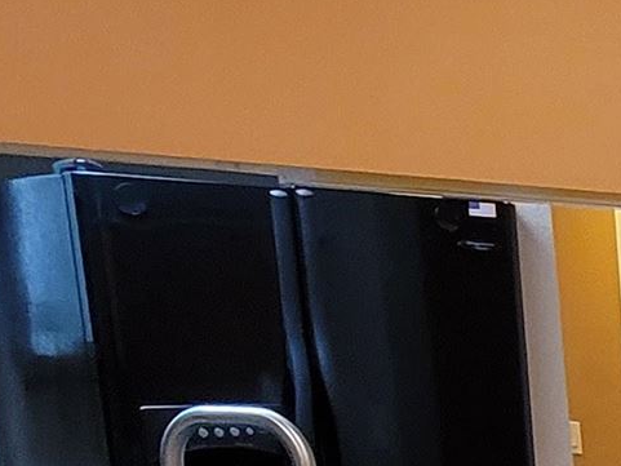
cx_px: 1246
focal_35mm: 83
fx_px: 1489
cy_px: 736
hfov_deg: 17.2
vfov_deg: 16.0
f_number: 2.2
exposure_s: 1/60
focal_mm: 2.2
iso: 320
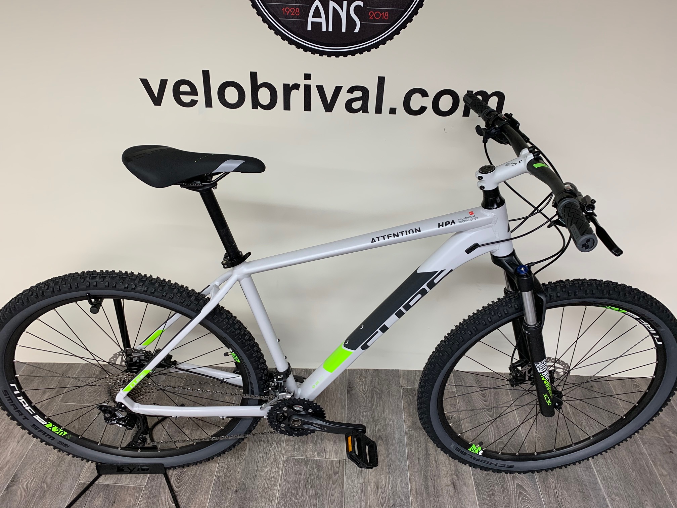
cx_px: 338
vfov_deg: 53.1
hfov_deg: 67.3
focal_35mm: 26
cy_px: 254
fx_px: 508
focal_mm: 4.25
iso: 64
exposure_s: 1/50
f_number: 1.8
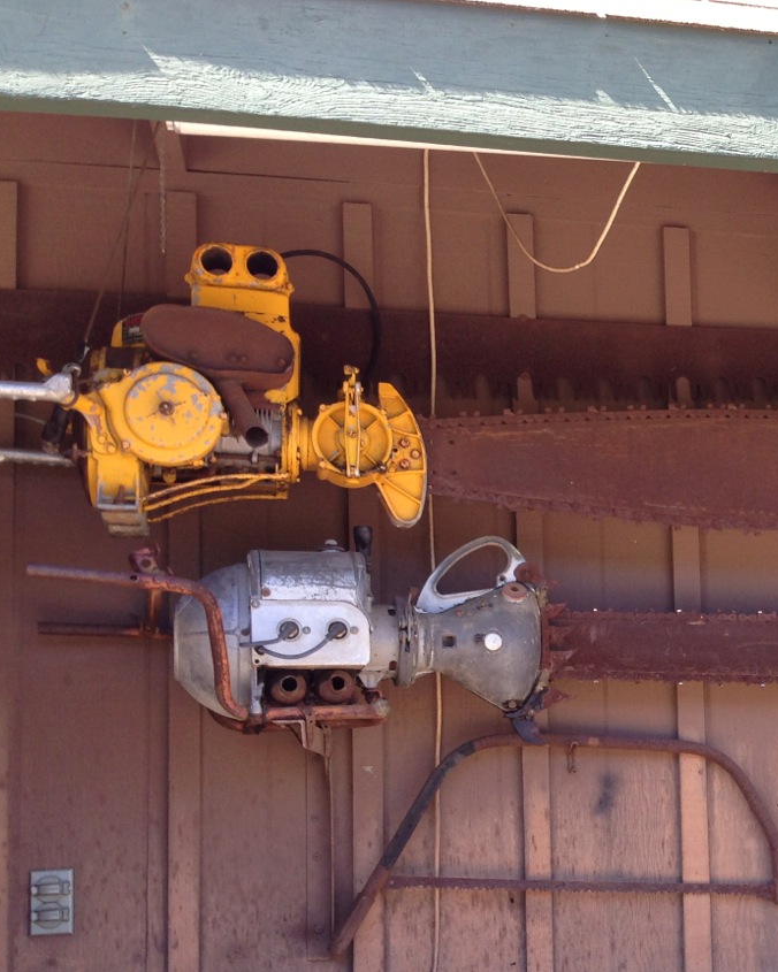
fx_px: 1756
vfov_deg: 30.7
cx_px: 876
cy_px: 663
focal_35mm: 61
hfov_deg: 23.3
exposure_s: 1/150
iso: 50
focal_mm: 4.13
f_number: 2.4
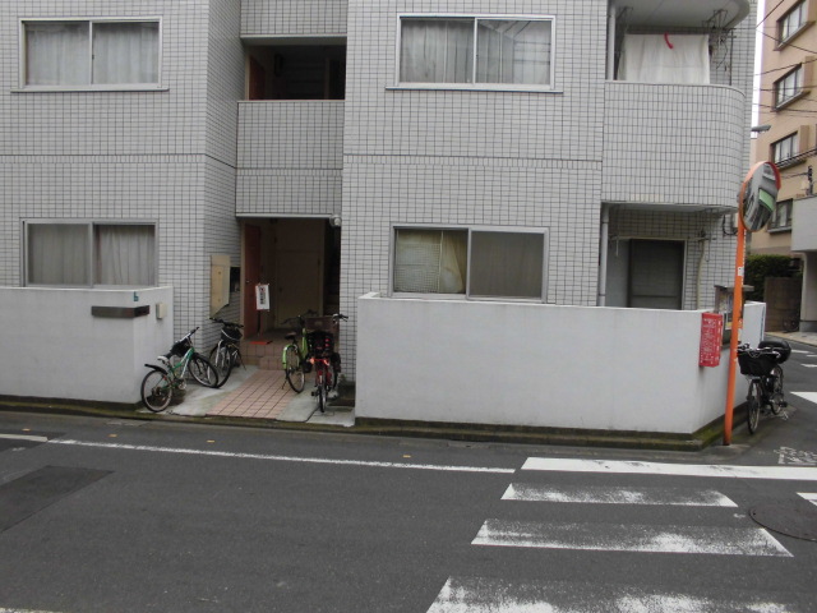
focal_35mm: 26
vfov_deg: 53.1
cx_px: 408
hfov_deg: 67.3
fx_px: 614
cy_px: 306
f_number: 3.5
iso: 100
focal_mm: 4.6
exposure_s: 1/250
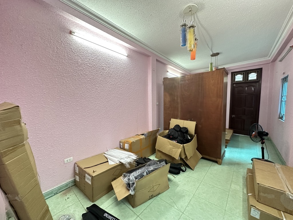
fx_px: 119
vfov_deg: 85.7
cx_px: 146
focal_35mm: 14
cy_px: 110
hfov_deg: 102.1
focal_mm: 2.22
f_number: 2.2
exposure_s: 1/60
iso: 500
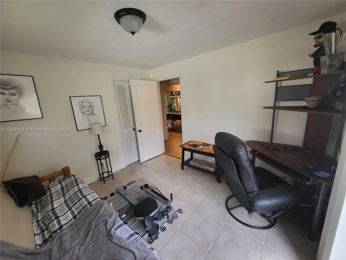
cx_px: 173
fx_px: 130
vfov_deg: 89.9
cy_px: 130
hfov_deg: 106.2
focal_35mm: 13
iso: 250
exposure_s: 1/60
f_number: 2.2
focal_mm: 1.74
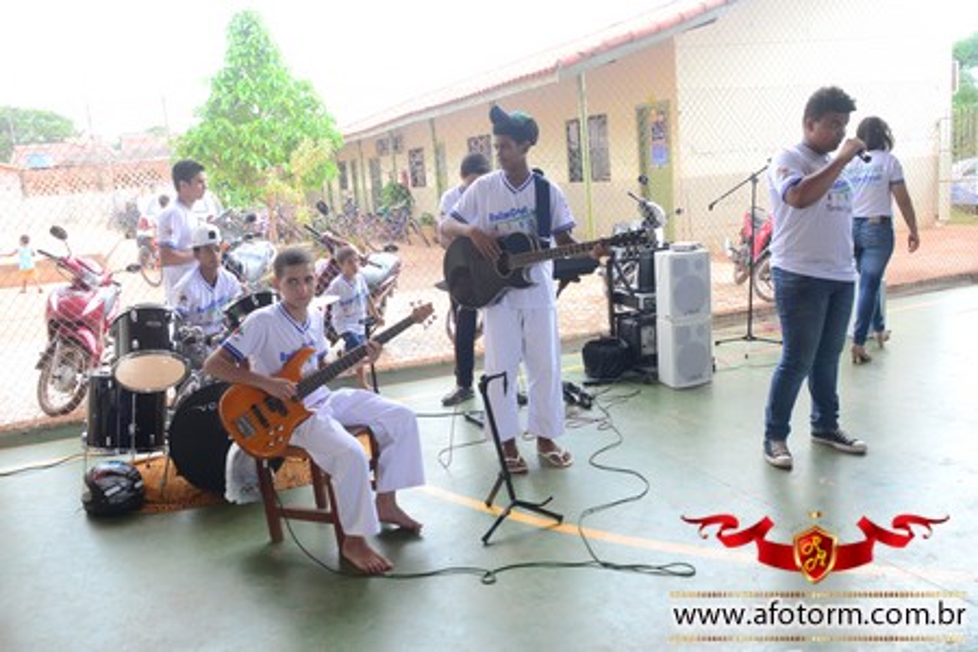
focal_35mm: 30
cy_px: 326
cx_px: 489
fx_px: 815
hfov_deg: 61.9
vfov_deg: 43.6
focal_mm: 20
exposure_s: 1/160
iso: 400
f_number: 5.6
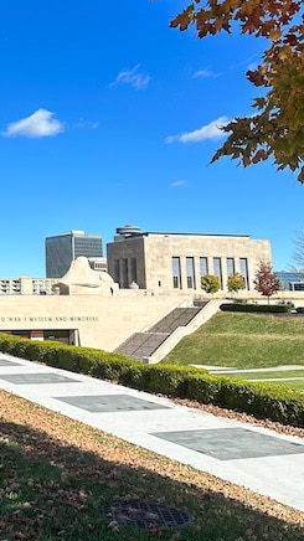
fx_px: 688
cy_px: 208
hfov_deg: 23.1
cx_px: -46
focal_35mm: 48
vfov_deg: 42.6
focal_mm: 6.9
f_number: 1.8
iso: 80
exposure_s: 1/5500
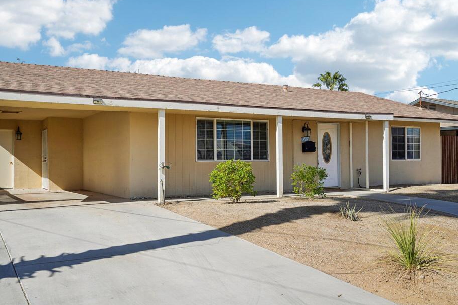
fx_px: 458
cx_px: 201
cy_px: 140
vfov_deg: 36.8
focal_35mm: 36
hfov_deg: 53.0
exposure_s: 1/320
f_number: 8
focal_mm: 32
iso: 100
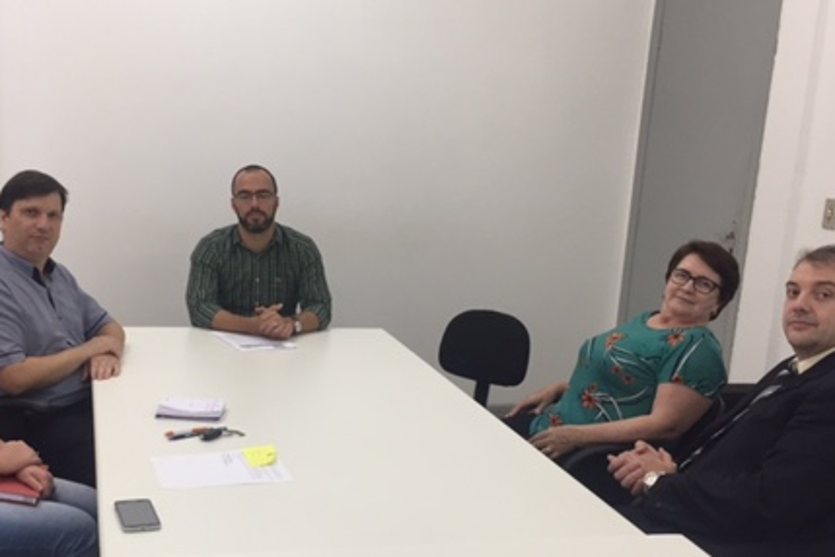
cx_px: 327
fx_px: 1044
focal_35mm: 45
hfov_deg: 43.4
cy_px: 343
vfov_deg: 29.8
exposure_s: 1/30
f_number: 2.2
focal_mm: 4.15
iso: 40
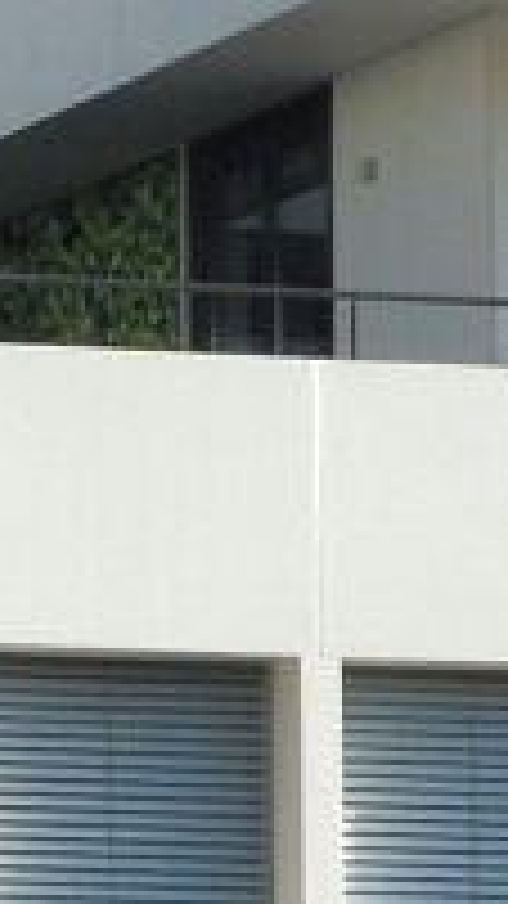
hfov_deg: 2.0
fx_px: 14470
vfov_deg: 3.6
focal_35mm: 604
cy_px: 1149
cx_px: -184
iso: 100
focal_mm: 19.4
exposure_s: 1/320
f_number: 7.1
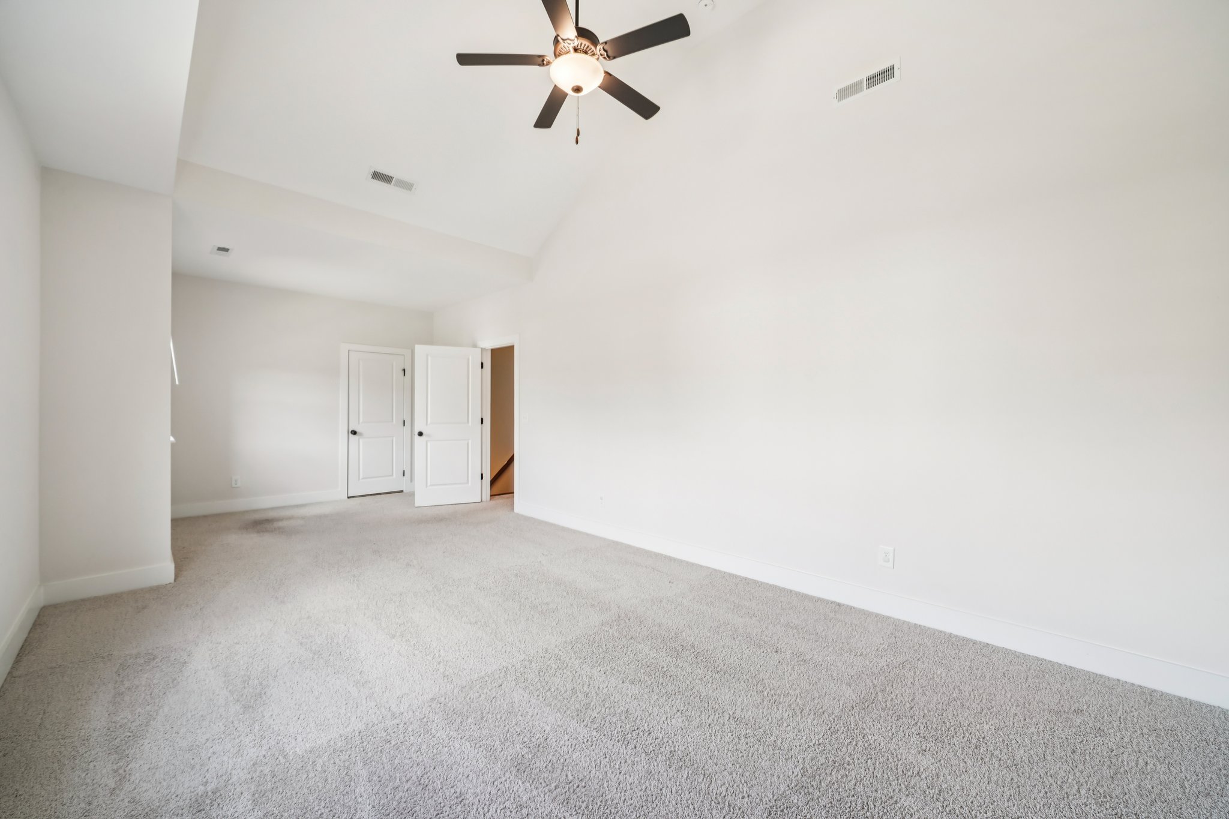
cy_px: 410
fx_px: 478
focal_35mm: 14
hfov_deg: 104.3
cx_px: 614
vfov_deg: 81.2
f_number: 8
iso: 400
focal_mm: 14
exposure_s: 1/40
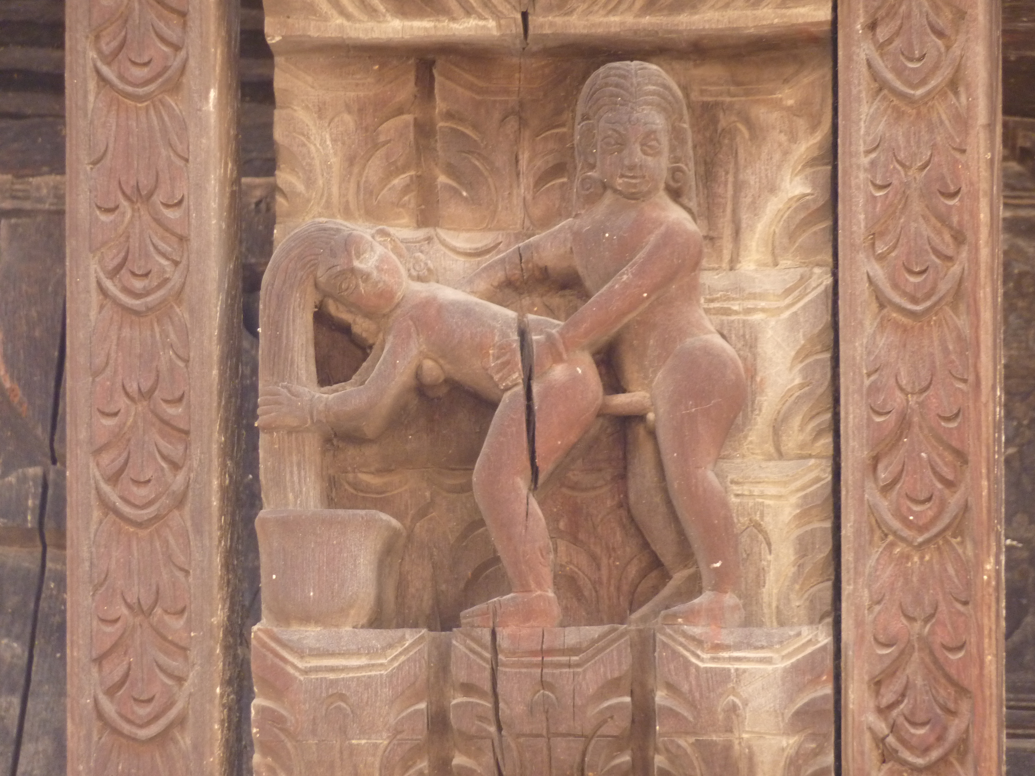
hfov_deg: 6.6
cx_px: 518
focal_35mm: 300
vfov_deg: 5.0
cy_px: 388
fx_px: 8970
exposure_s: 1/60
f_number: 4.9
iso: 320
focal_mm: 49.2
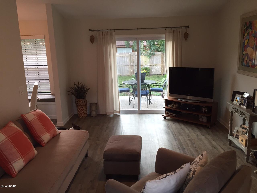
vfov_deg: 48.2
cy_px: 96
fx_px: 215
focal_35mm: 29
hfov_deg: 61.7
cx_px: 128
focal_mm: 4.15
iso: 64
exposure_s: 1/30
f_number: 2.2
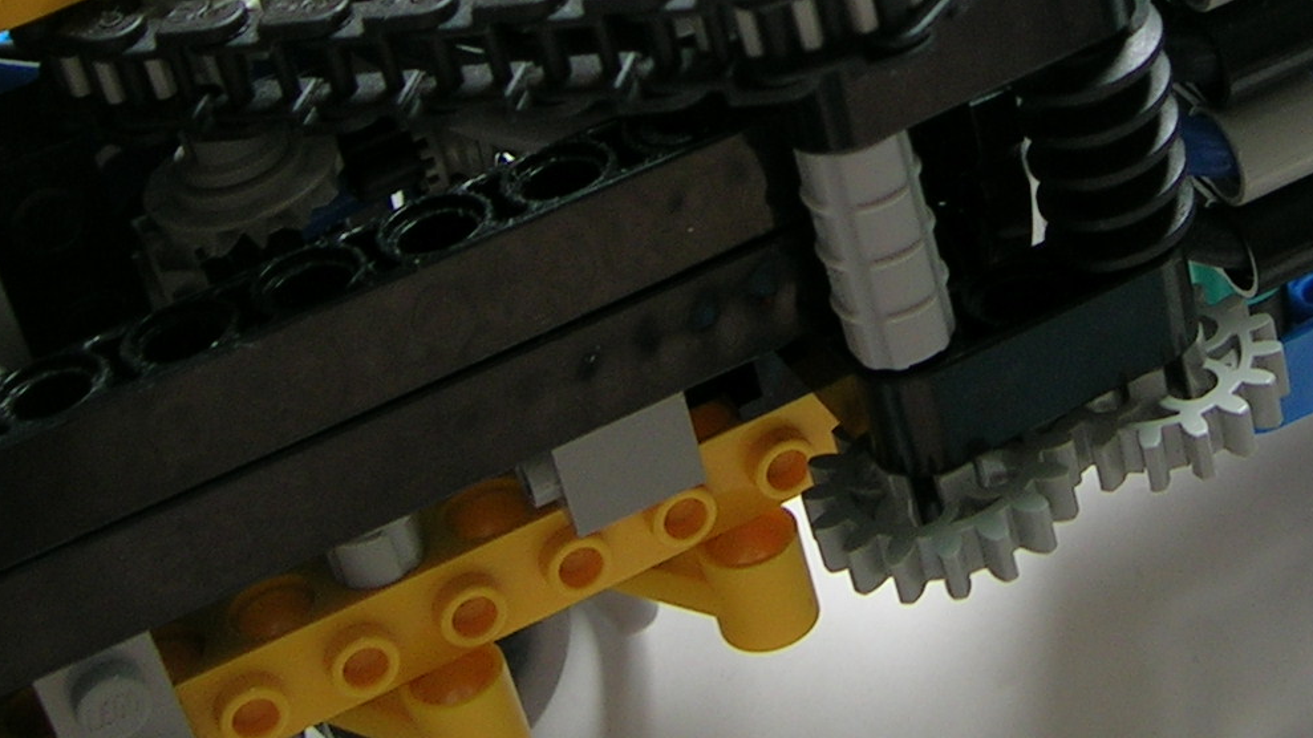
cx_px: 961
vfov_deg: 14.8
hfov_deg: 26.6
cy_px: -154
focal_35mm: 79
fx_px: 2750
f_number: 2.8
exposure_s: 1/50.5
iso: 50
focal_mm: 5.4
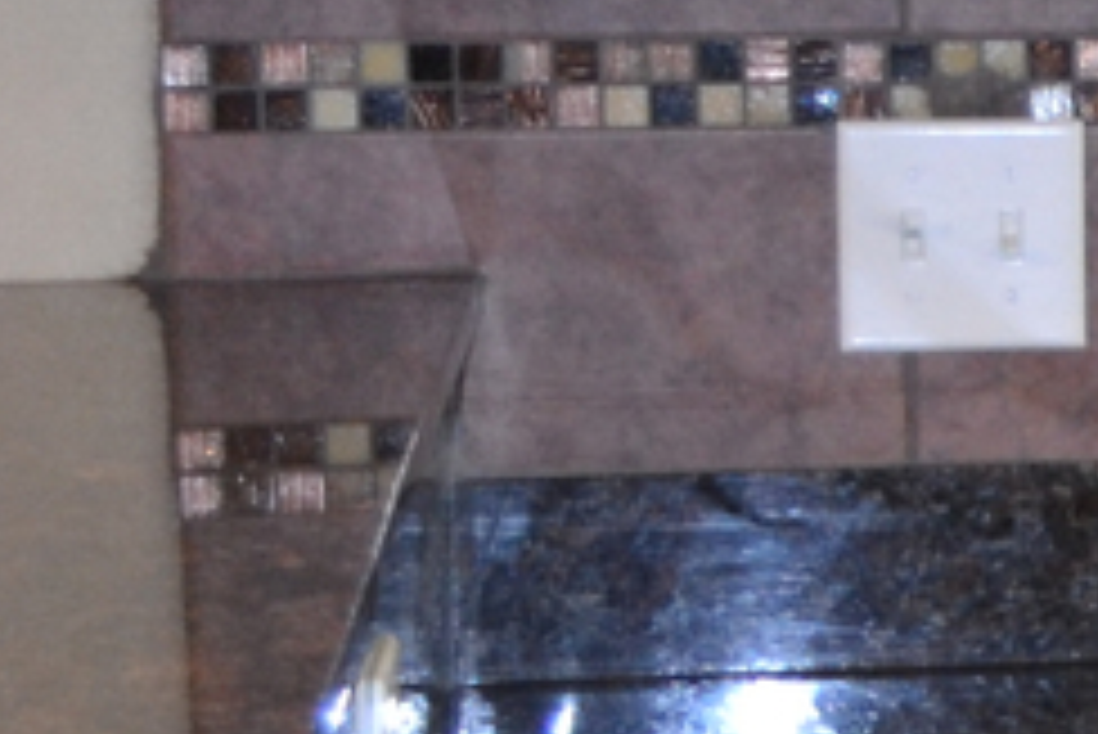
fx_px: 6073
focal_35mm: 199
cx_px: 3555
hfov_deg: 8.3
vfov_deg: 6.9
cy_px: 203
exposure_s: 1/60
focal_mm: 20
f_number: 3.8
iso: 900
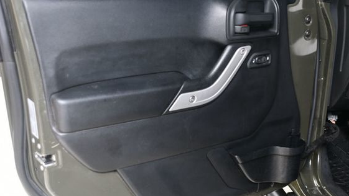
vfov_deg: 27.7
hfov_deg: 47.3
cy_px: 112
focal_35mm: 43
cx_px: 178
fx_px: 398
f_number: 5
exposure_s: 1/160
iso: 100
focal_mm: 24
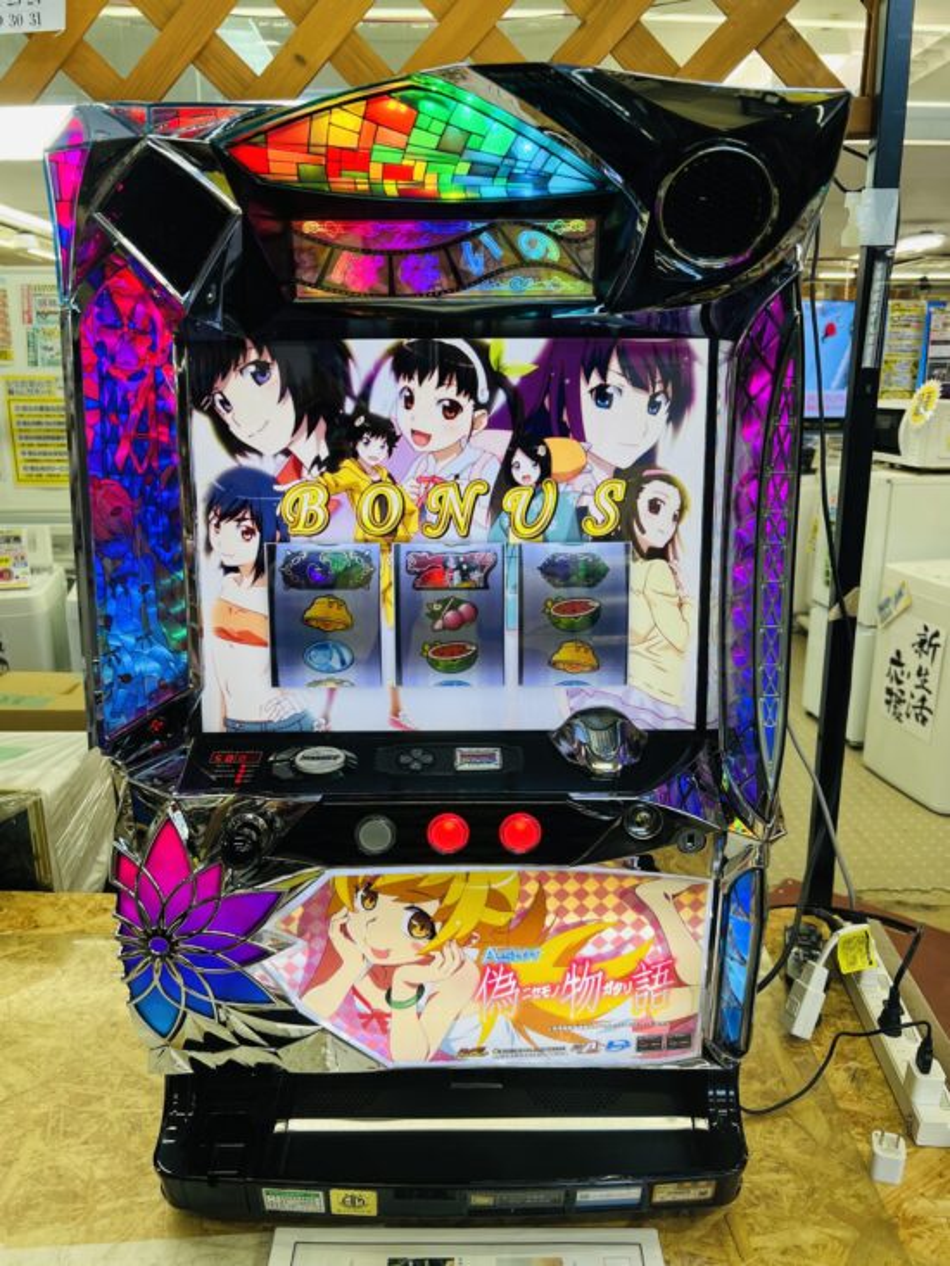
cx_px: 475
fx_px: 951
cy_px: 633
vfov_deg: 67.3
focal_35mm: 26
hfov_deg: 53.1
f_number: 1.5
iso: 50
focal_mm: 5.7
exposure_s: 1/100
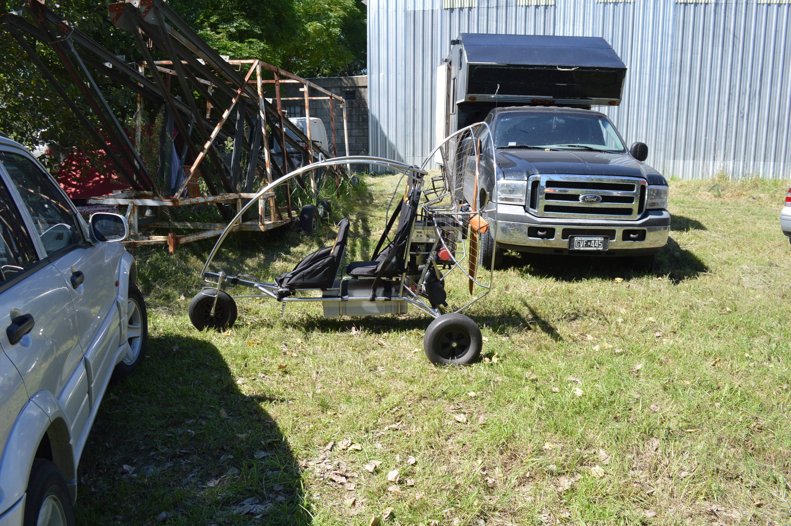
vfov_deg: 47.8
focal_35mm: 27
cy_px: 263
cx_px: 396
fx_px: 593
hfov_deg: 67.4
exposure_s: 1/160
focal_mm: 18
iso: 100
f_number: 6.3
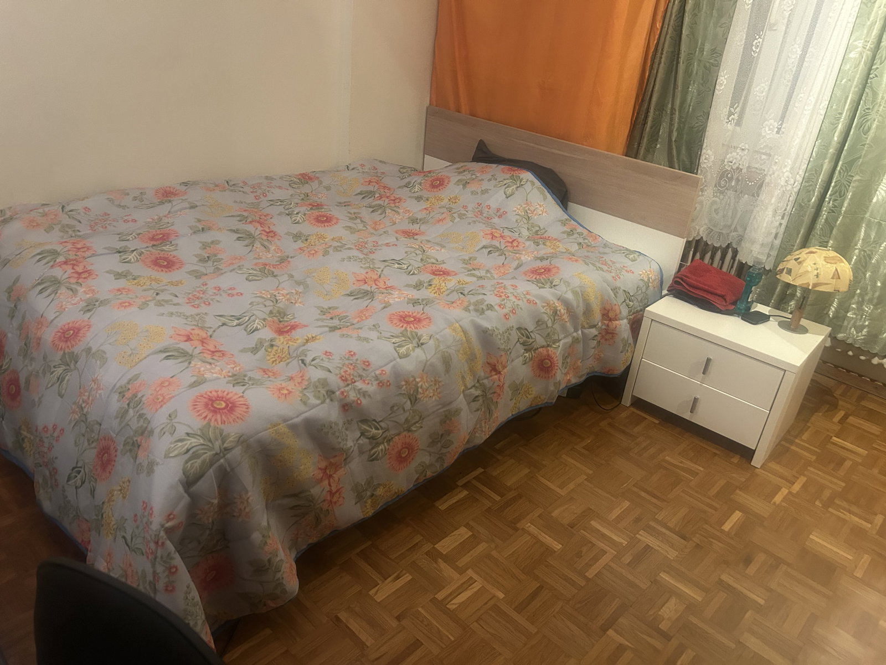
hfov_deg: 67.3
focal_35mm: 26
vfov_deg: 53.1
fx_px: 665
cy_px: 332
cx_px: 443
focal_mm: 5.7
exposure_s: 1/33
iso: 400
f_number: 1.5
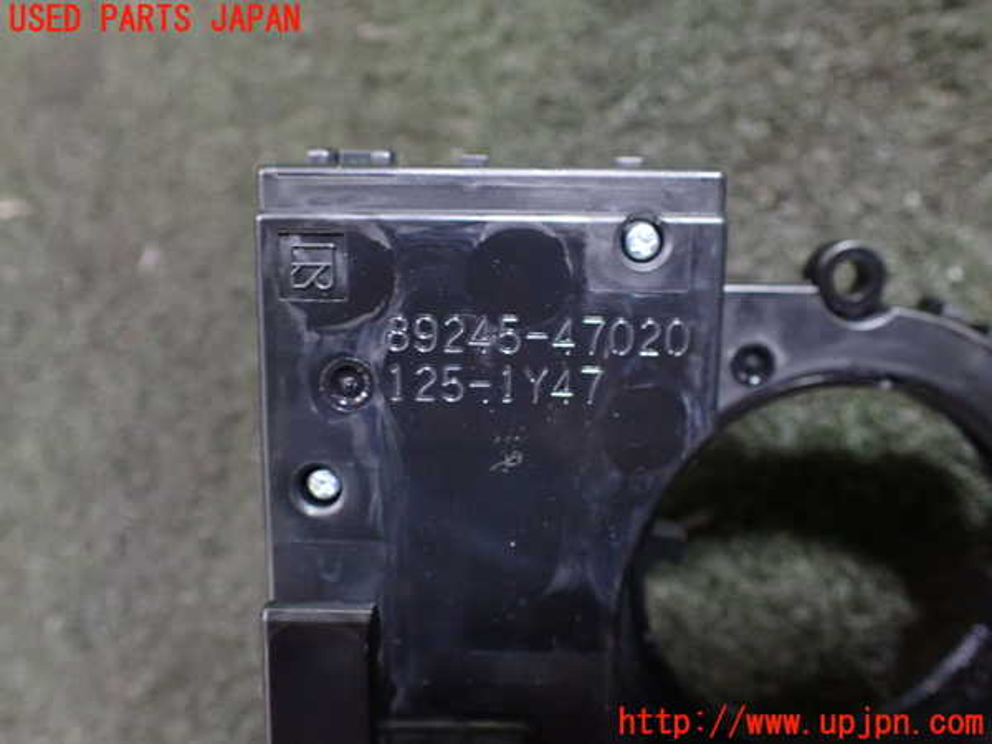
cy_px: 372
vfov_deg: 46.8
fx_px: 860
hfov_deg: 60.0
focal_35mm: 30
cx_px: 496
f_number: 2.3
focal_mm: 5.4
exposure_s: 1/40
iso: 800
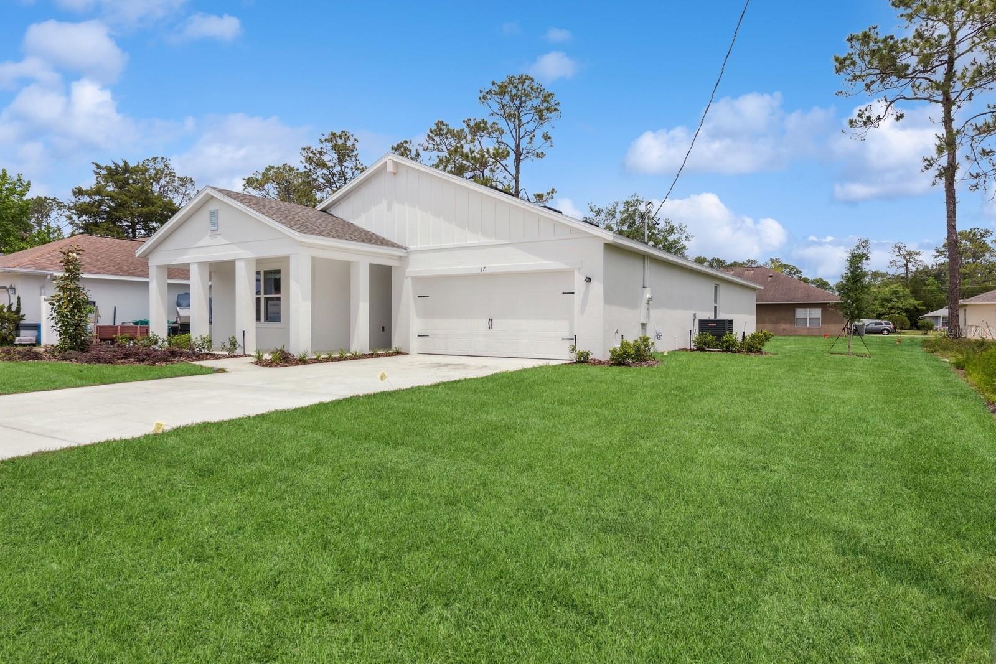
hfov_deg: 81.2
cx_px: 498
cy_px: 332
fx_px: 581
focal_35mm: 21
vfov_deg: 59.5
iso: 100
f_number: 8
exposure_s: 1/160
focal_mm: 21
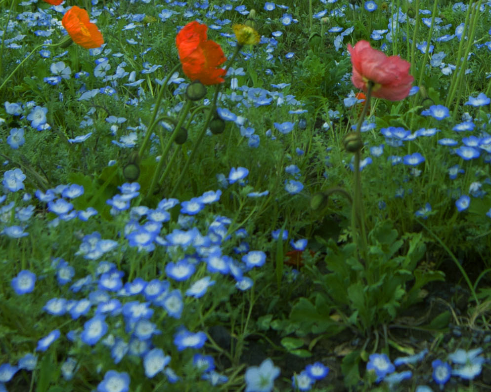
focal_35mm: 85
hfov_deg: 22.0
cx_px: 439
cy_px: -52
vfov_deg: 17.4
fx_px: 1235
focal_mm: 14
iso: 200
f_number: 2.8
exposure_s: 1/2000
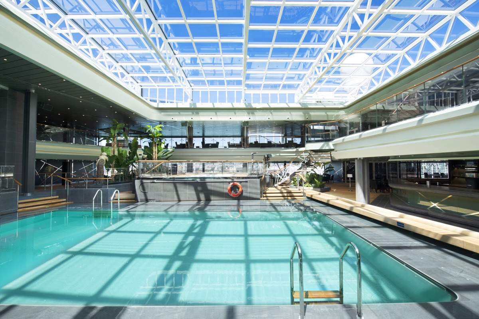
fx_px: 213
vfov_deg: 73.7
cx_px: 240
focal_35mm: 16
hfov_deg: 96.7
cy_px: 160
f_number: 11
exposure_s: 1/160
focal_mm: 16
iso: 400
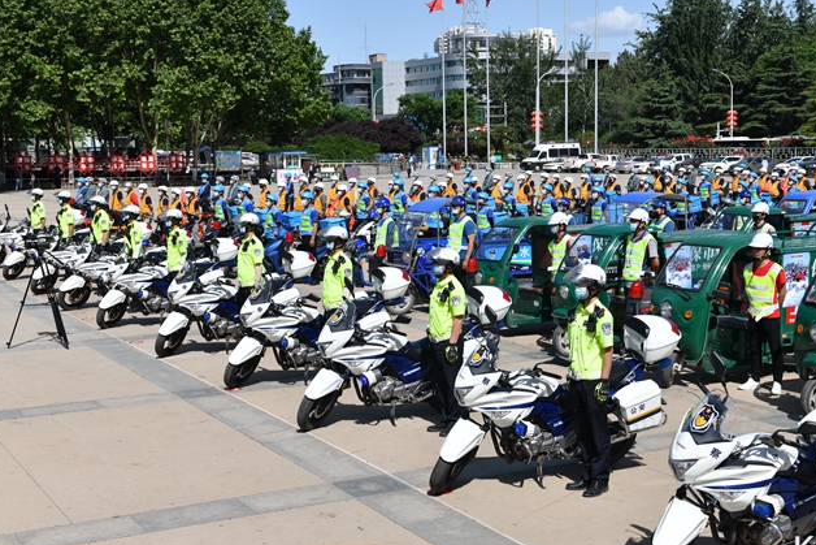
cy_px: 287
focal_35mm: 55
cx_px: 460
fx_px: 1247
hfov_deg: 36.2
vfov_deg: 24.6
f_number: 9
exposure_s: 1/320
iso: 100
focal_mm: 48
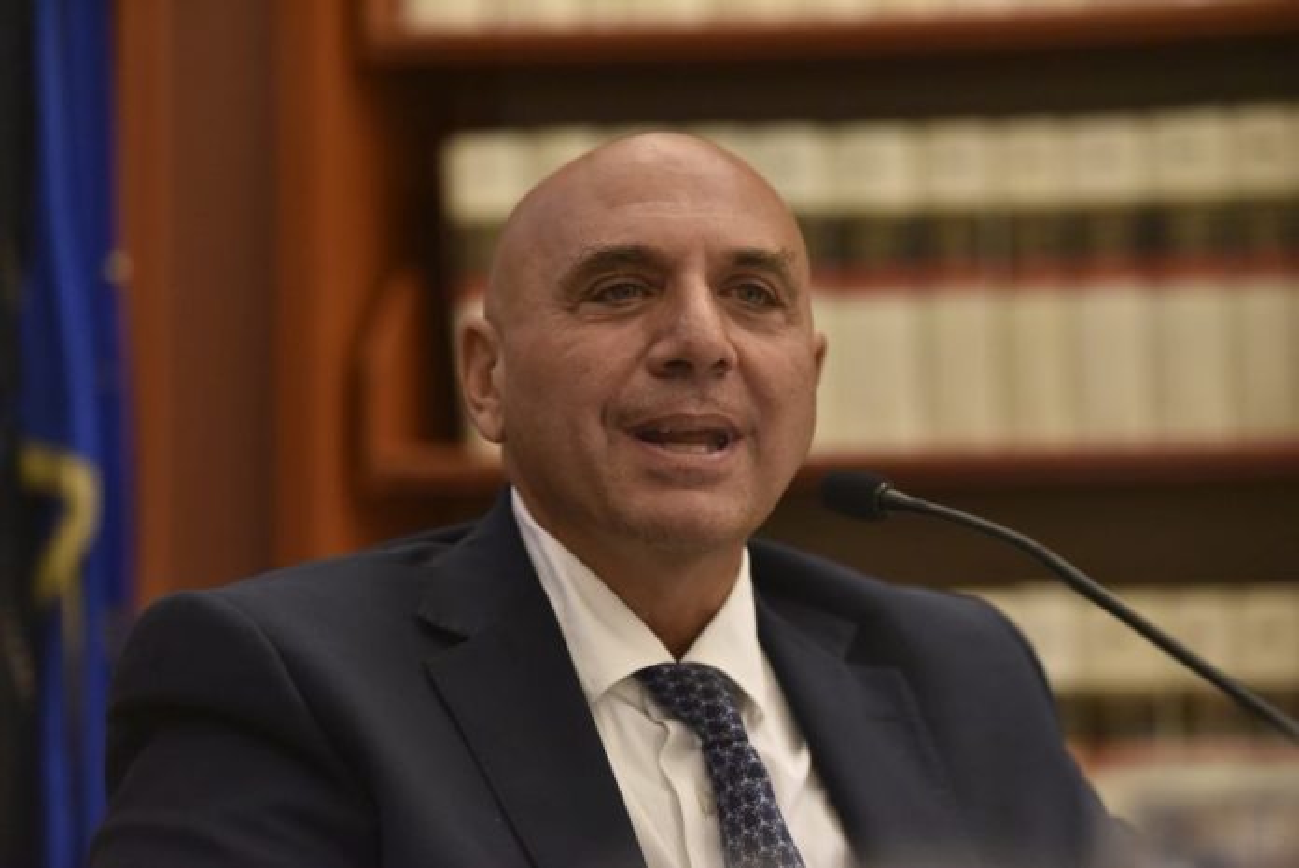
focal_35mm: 125
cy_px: 434
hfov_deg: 16.4
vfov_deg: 11.0
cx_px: 650
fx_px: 4513
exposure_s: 1/125
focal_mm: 125
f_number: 2.8
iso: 4000
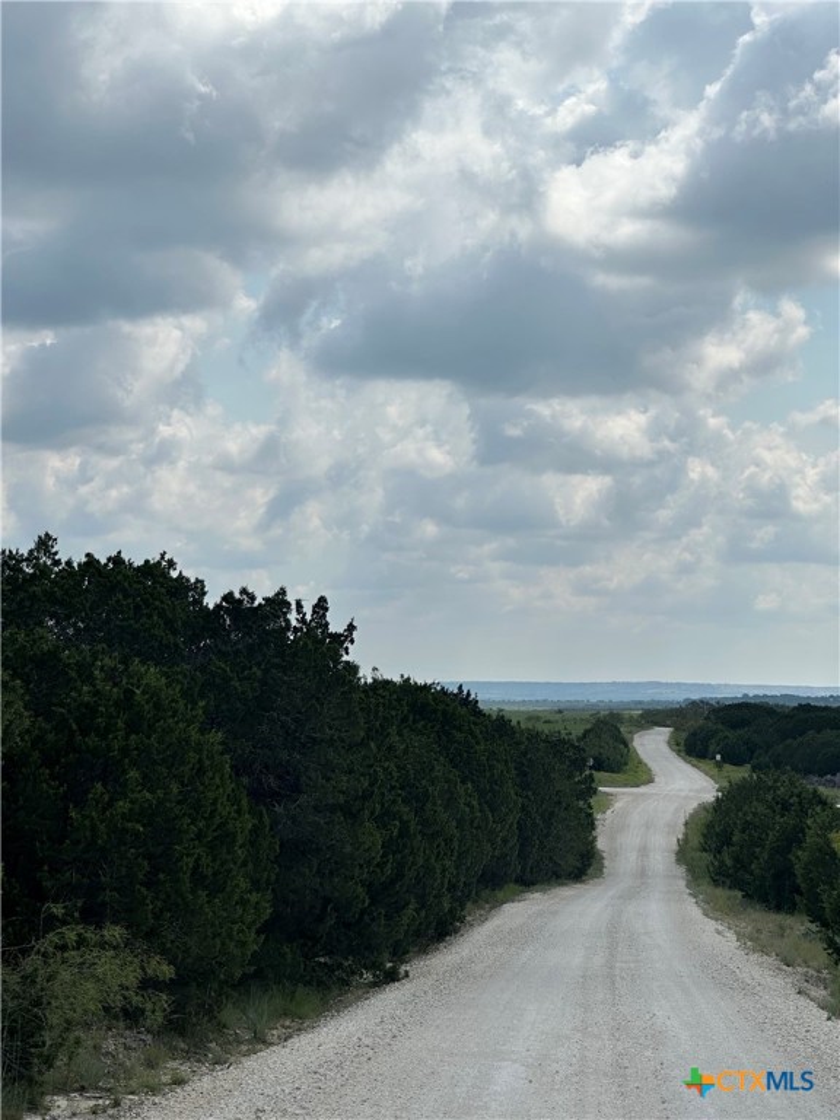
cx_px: 420
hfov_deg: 19.1
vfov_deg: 25.3
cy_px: 560
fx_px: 2491
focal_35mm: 77
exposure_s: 1/1946
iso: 32
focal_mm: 9
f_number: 2.8
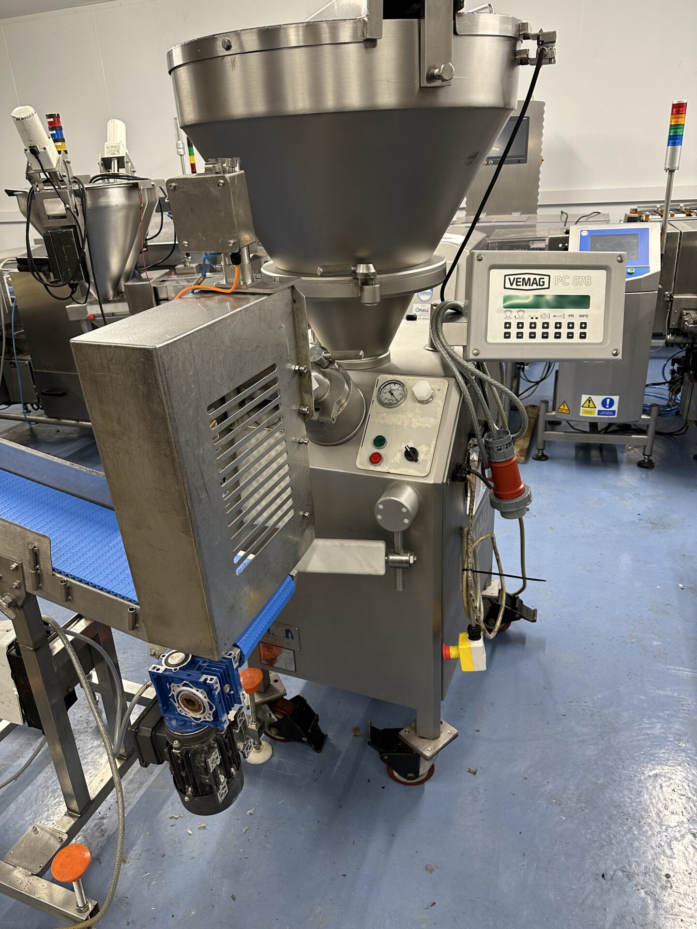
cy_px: 464
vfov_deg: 71.6
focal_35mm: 24
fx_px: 644
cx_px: 348
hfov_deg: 56.8
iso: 160
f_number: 1.78
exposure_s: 1/50
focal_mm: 6.86
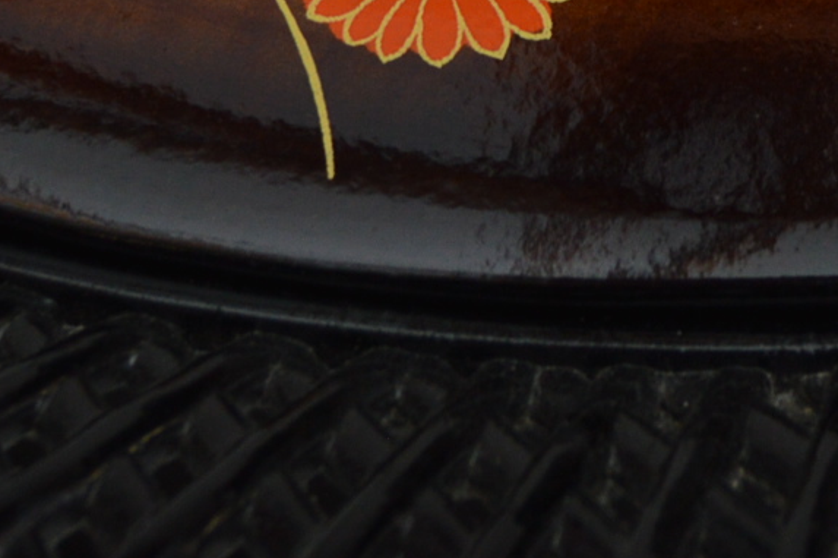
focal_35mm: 299
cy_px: -369
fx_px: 6954
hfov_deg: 6.9
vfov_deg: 4.5
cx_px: 759
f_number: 5
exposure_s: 1/200
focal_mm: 38
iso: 200
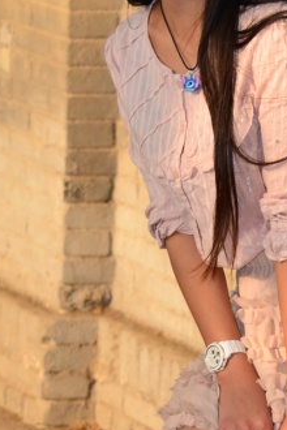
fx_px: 3056
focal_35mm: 256
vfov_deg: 8.1
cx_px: 320
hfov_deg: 5.4
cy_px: 291
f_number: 4.5
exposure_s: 1/200
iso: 125
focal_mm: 55
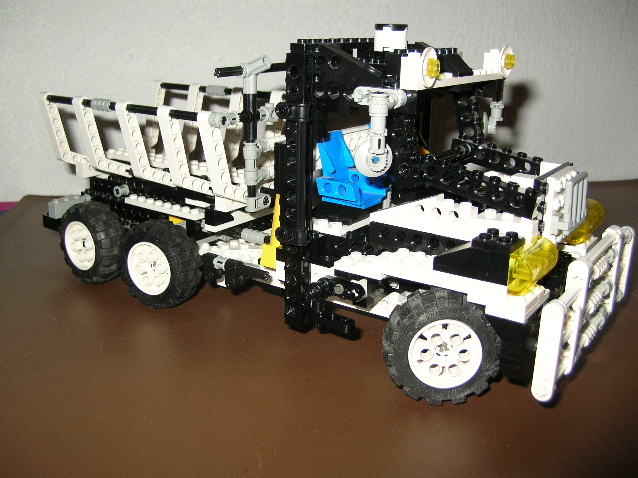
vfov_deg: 39.6
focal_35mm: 36
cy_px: 239
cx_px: 319
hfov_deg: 51.4
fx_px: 663
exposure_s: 1/60.1
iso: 50
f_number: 2.7
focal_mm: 6
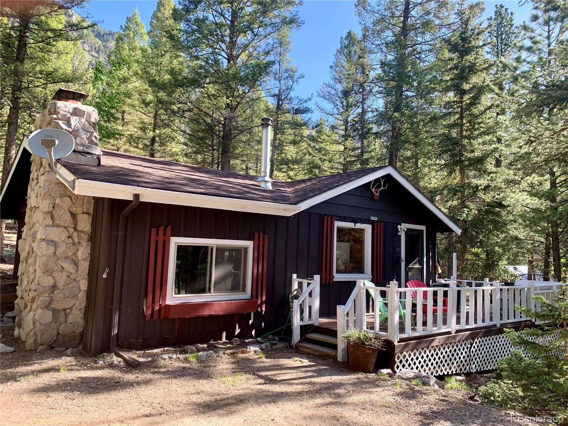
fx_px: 427
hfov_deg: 67.3
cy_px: 213
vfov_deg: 53.1
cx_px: 284
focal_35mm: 26
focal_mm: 4.25
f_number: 1.8
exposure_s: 1/230
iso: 25
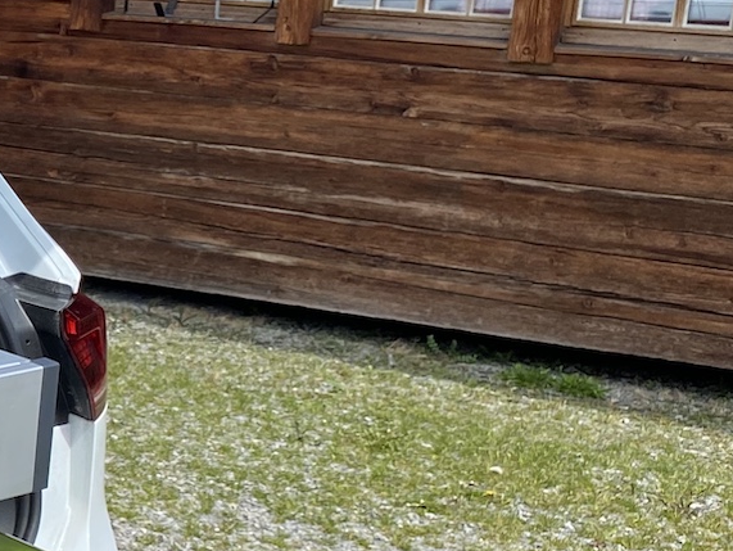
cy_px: 304
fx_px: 1928
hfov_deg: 18.5
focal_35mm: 91
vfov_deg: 16.3
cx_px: -438
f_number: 1.8
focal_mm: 4.25
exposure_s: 1/1808
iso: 32
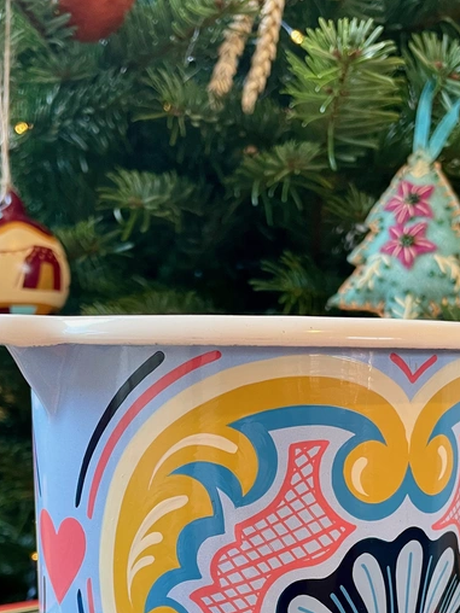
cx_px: 246
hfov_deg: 32.2
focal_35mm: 45
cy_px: 510
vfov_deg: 40.0
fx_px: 797
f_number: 1.6
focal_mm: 4.2
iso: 125
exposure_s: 1/68
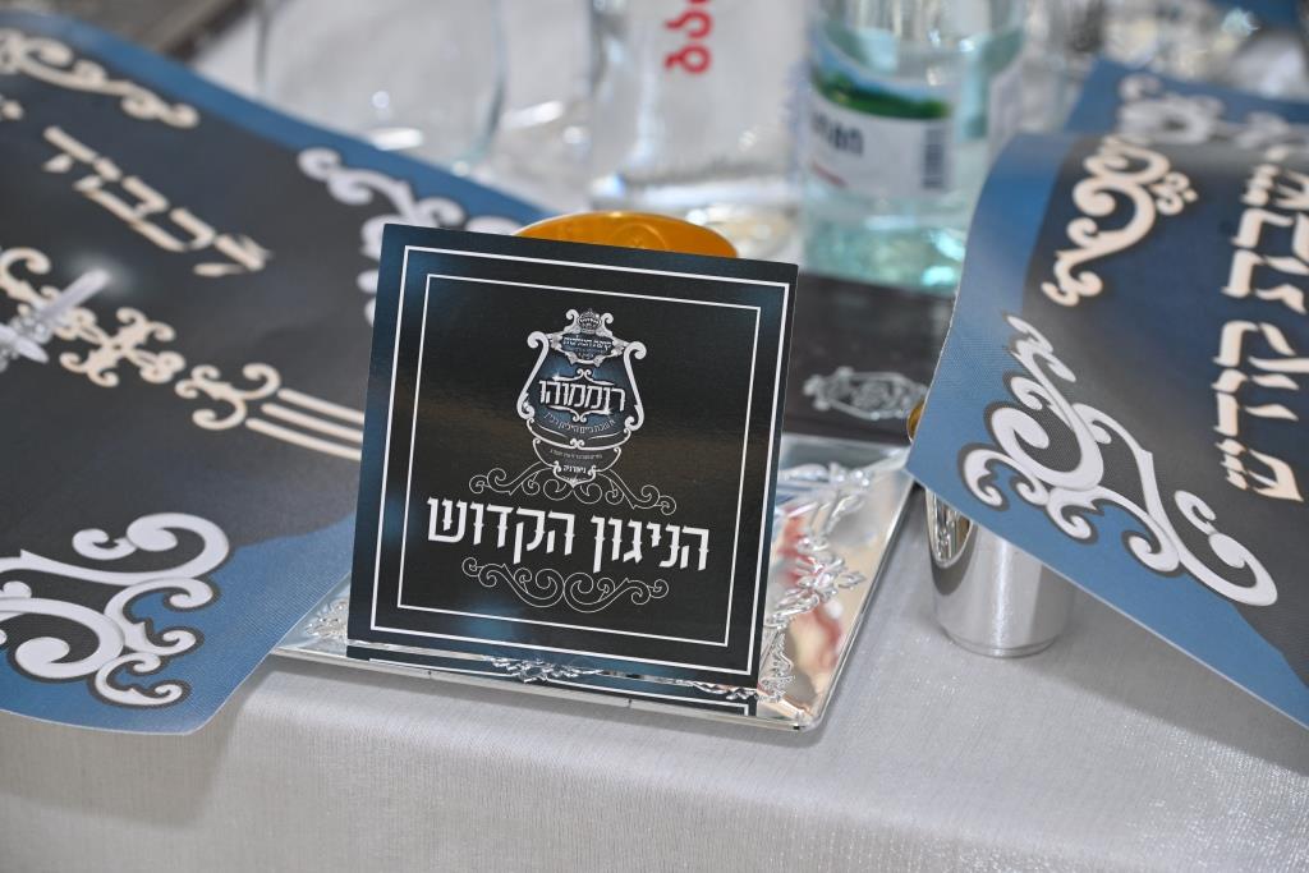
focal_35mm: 95
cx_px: 654
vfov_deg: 14.4
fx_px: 3455
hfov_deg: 21.5
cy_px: 436
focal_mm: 95
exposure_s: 1/200
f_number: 5.6
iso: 200
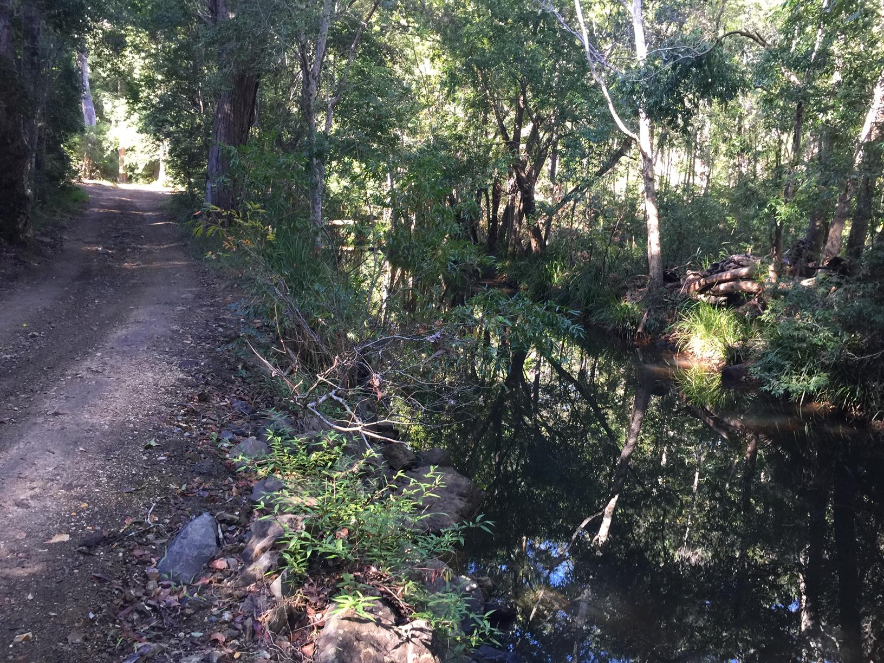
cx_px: 442
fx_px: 741
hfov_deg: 61.7
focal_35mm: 29
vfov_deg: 48.2
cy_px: 332
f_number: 2.2
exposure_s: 1/33
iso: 40
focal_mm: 4.15
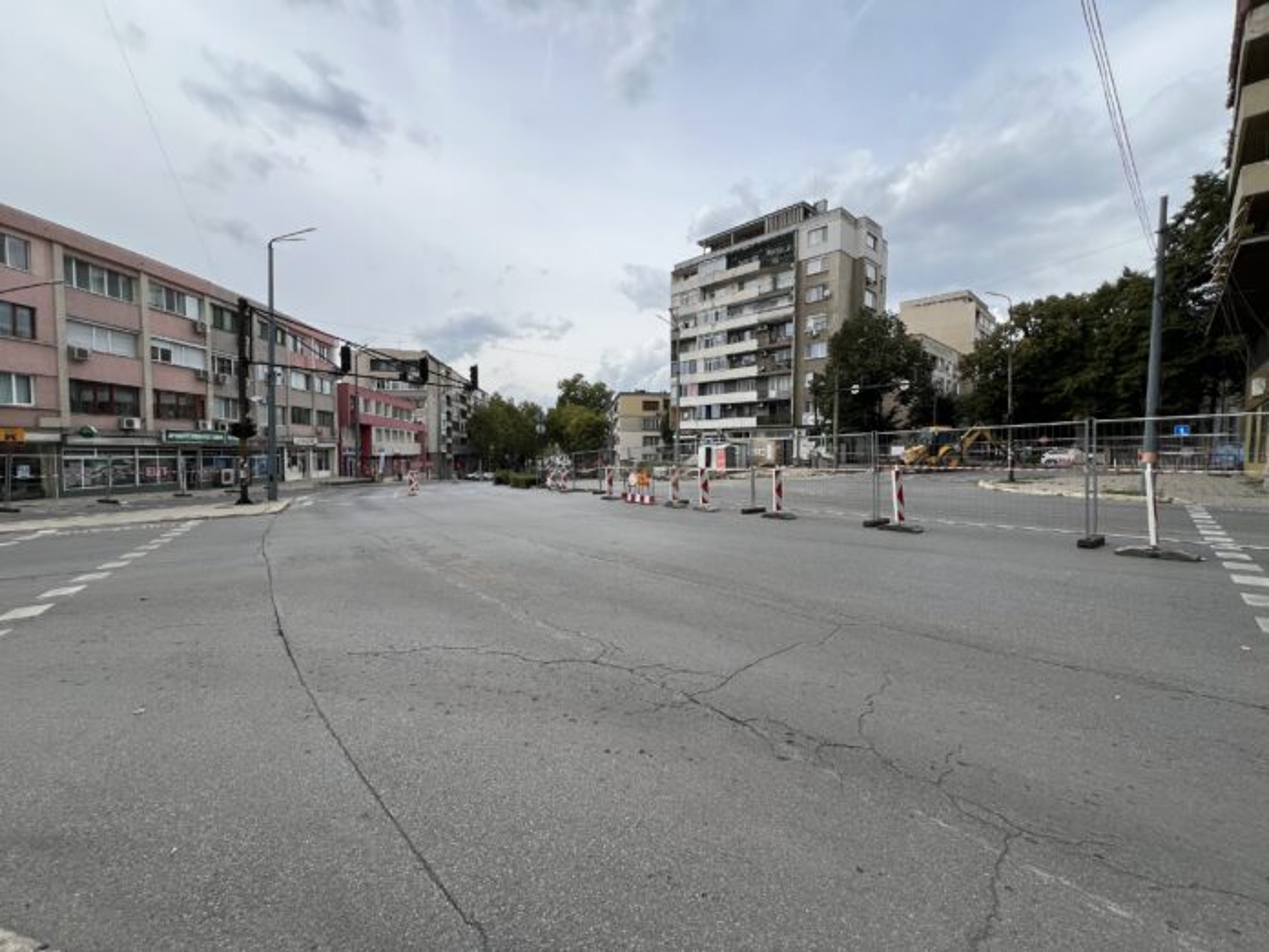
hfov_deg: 106.2
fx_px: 477
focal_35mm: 13
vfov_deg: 89.9
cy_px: 476
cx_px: 634
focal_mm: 1.57
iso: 32
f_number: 1.8
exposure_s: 1/1206
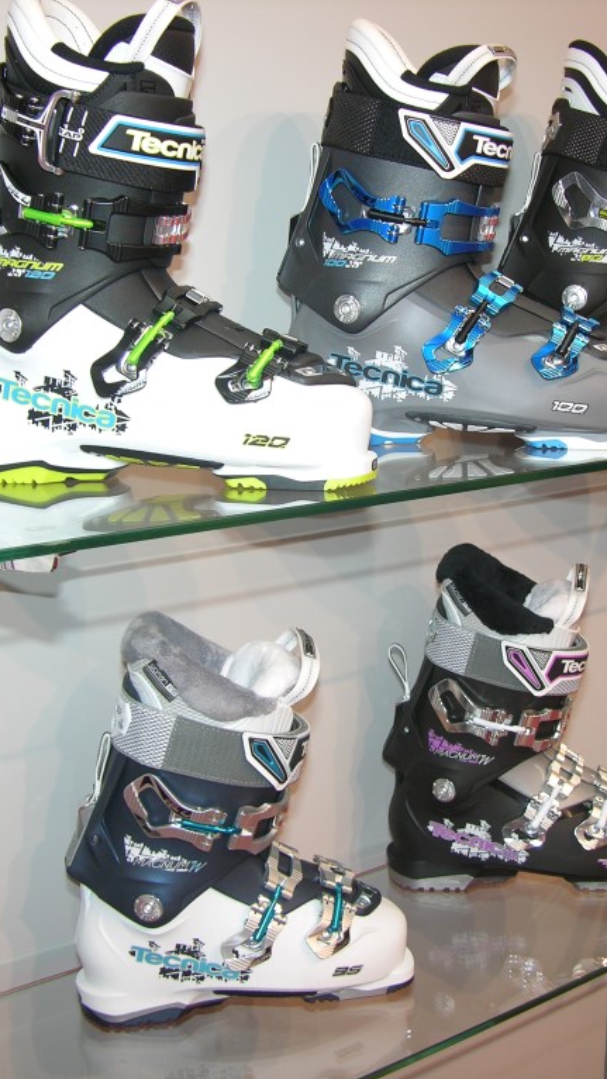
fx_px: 1459
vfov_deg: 40.6
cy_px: 540
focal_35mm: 51
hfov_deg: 23.5
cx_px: 365
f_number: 2.8
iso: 50
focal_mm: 8.9
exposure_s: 1/30
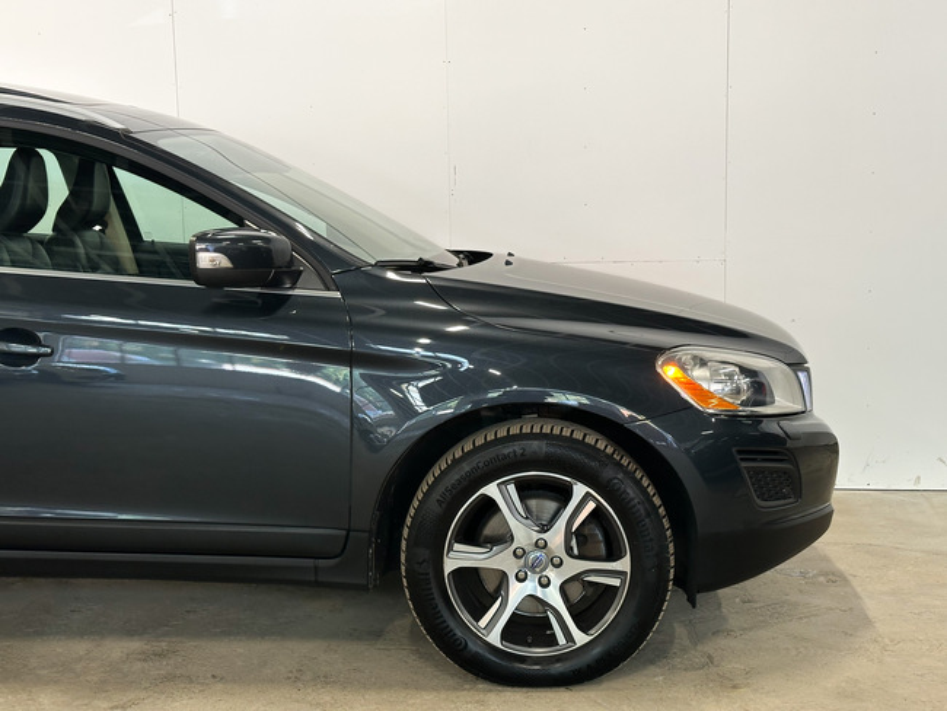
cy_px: 356
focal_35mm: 48
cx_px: 474
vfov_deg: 30.3
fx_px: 1314
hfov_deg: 39.6
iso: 100
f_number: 1.8
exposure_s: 1/50
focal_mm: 6.86
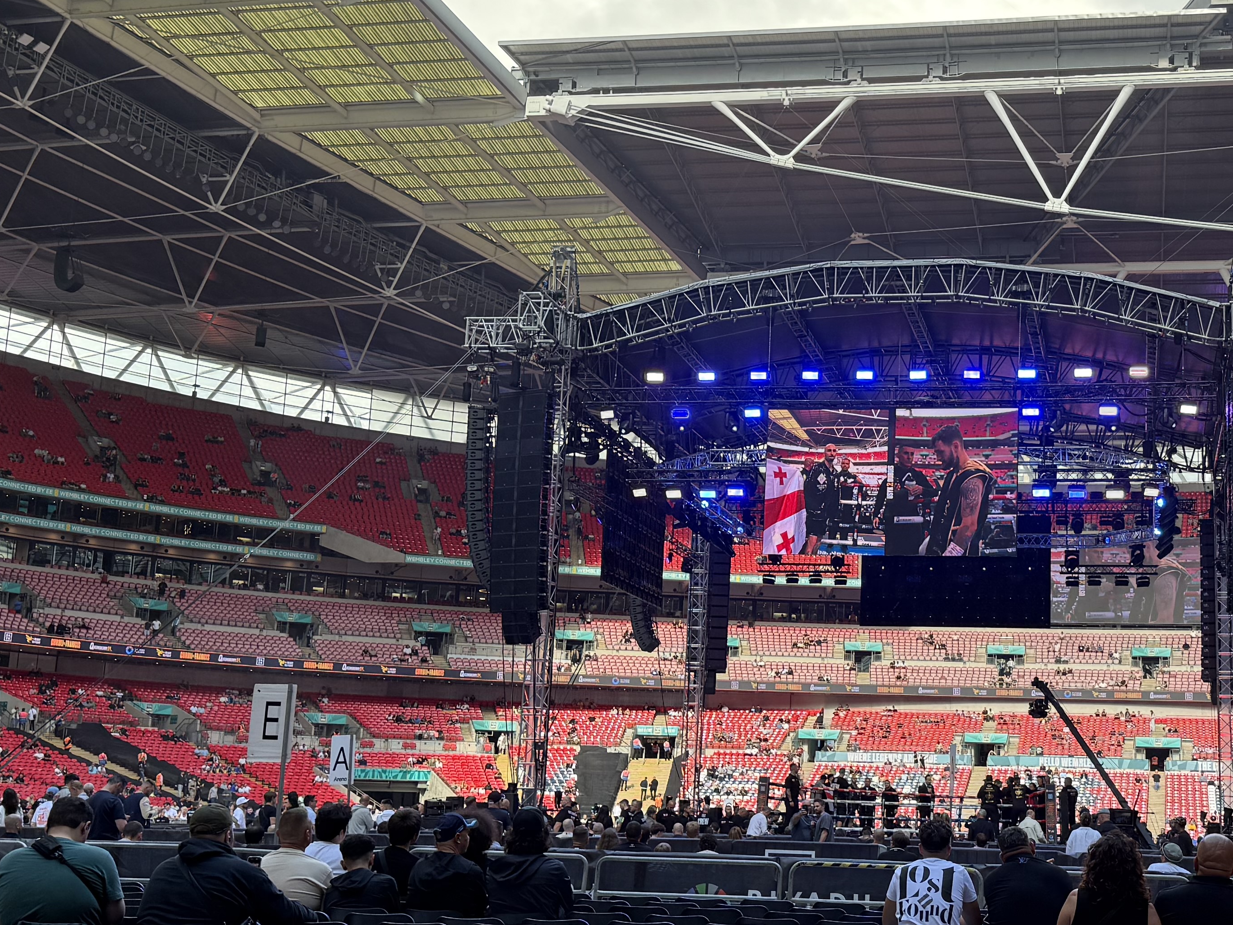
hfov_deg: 37.6
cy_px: 483
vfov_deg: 29.1
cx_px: 870
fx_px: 1781
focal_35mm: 50
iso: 80
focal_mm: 6.76
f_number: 1.78
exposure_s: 1/888
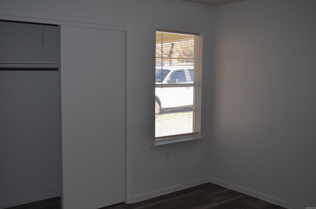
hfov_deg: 49.6
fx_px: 342
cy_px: 104
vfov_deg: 34.1
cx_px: 158
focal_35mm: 39
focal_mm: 26
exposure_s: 1/200
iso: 200
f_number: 4.2
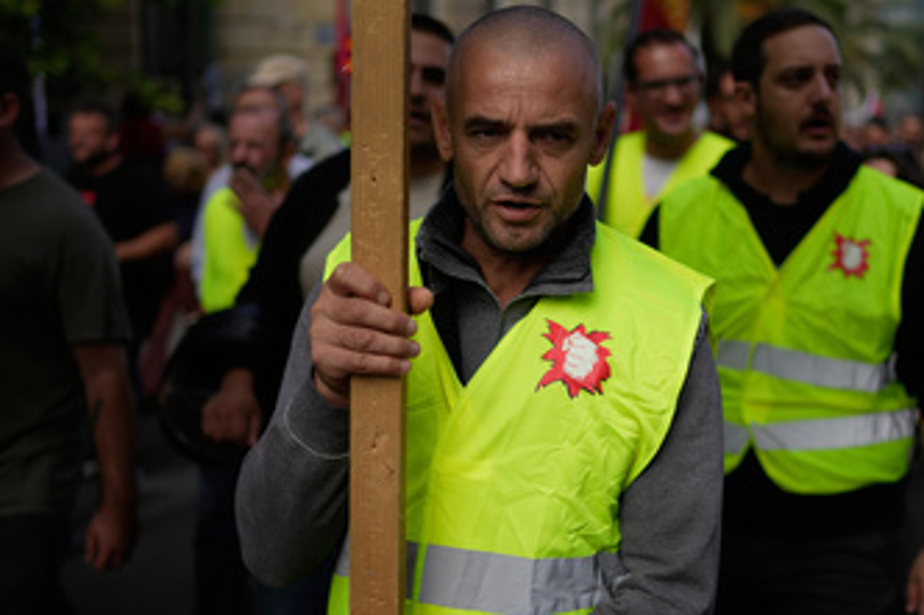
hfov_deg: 36.6
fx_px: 1385
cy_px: 360
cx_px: 601
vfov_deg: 25.0
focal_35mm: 54
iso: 100
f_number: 1.8
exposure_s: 1/3200
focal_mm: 35
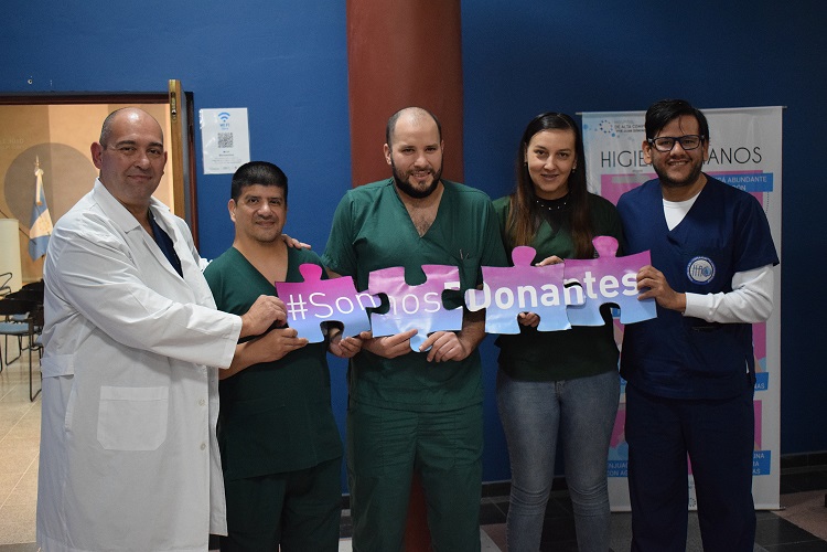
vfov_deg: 33.0
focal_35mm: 40
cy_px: 276
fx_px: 930
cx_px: 414
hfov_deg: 47.9
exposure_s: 1/60
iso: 3200
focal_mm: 27
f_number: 4
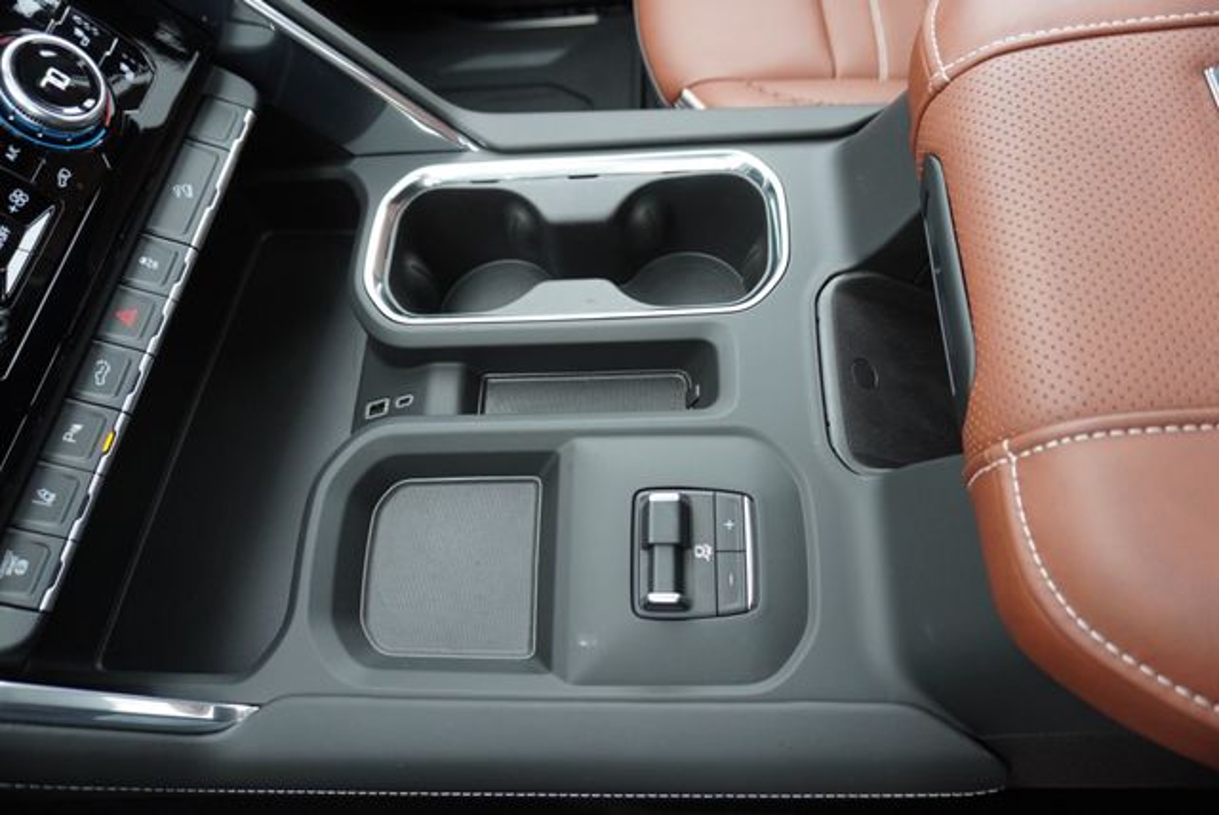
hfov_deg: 73.7
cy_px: 408
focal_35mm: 24
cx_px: 610
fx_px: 813
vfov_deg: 53.2
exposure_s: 1/60
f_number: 3.5
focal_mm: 16
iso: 800
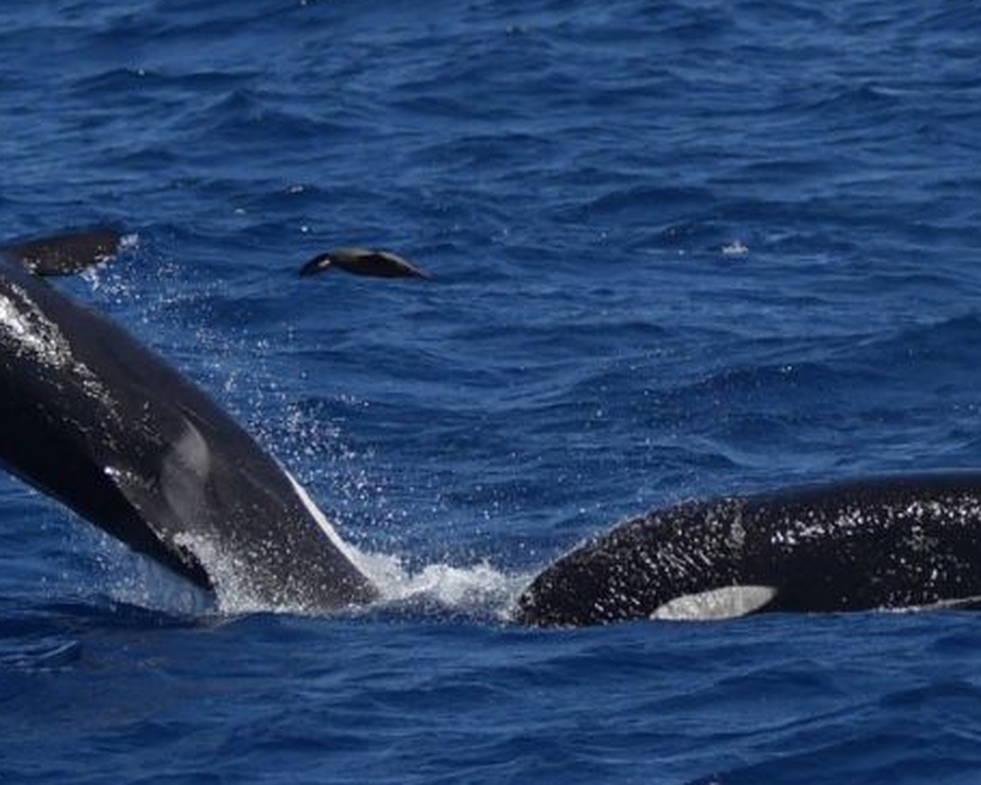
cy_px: 389
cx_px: 576
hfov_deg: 6.3
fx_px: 8957
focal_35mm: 308
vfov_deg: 5.0
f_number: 5.6
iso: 640
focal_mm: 186.9
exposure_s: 1/8000
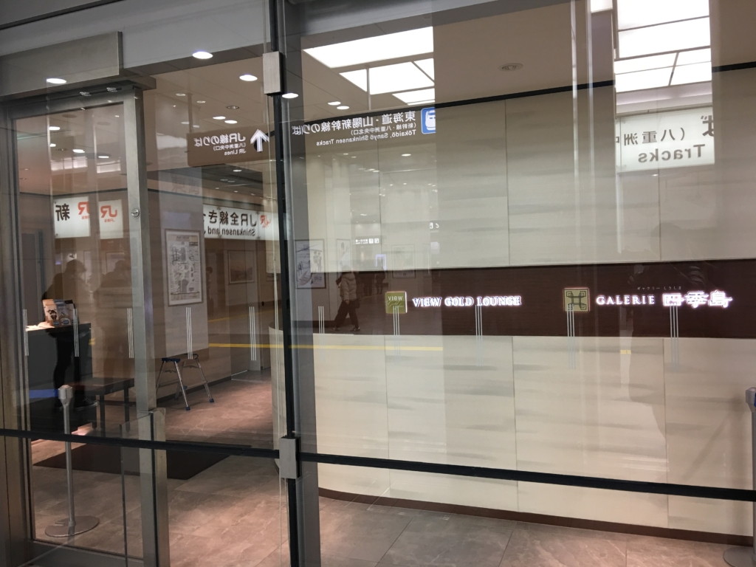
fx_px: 633
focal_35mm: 29
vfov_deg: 48.2
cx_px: 378
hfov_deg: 61.7
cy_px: 284
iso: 32
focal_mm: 4.15
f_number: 2.2
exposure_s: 1/15
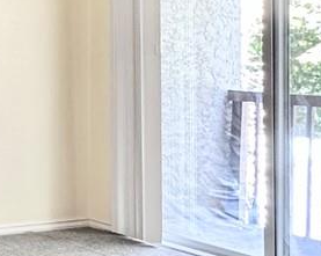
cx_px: -313
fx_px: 750
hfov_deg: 17.6
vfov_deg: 19.1
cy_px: 42
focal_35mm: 79
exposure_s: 1/60
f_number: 2.2
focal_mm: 2.22
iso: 250
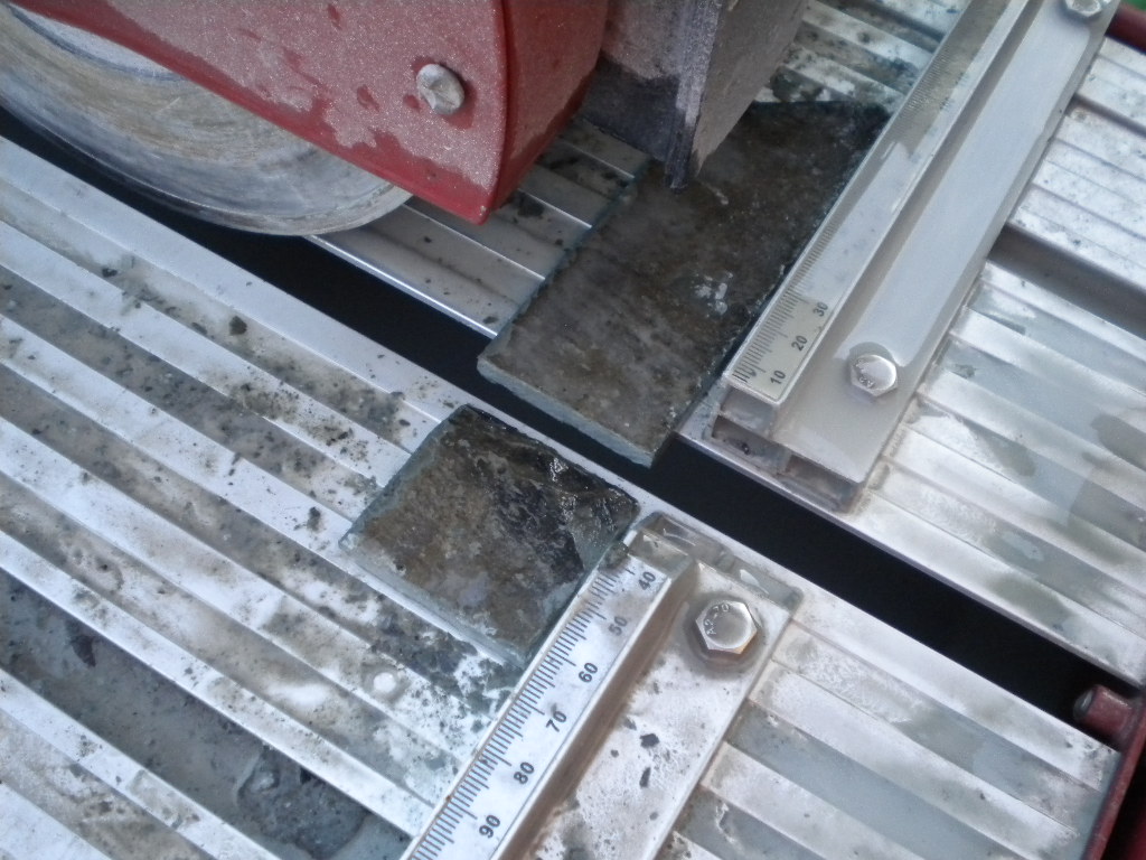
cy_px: 430
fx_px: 1357
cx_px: 573
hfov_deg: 45.8
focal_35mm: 41
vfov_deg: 35.1
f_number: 3.5
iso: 400
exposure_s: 1/333
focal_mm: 7.4
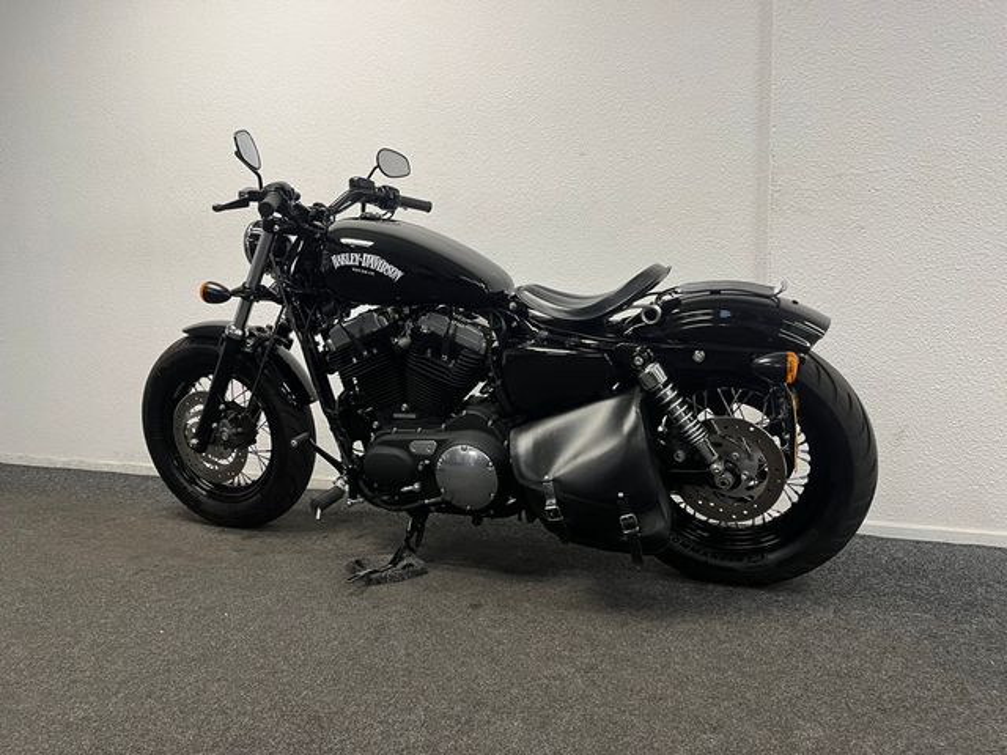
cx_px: 504
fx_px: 756
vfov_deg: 53.1
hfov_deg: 67.3
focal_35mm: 26
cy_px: 378
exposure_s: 1/50
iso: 80
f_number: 1.6
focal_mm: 5.1
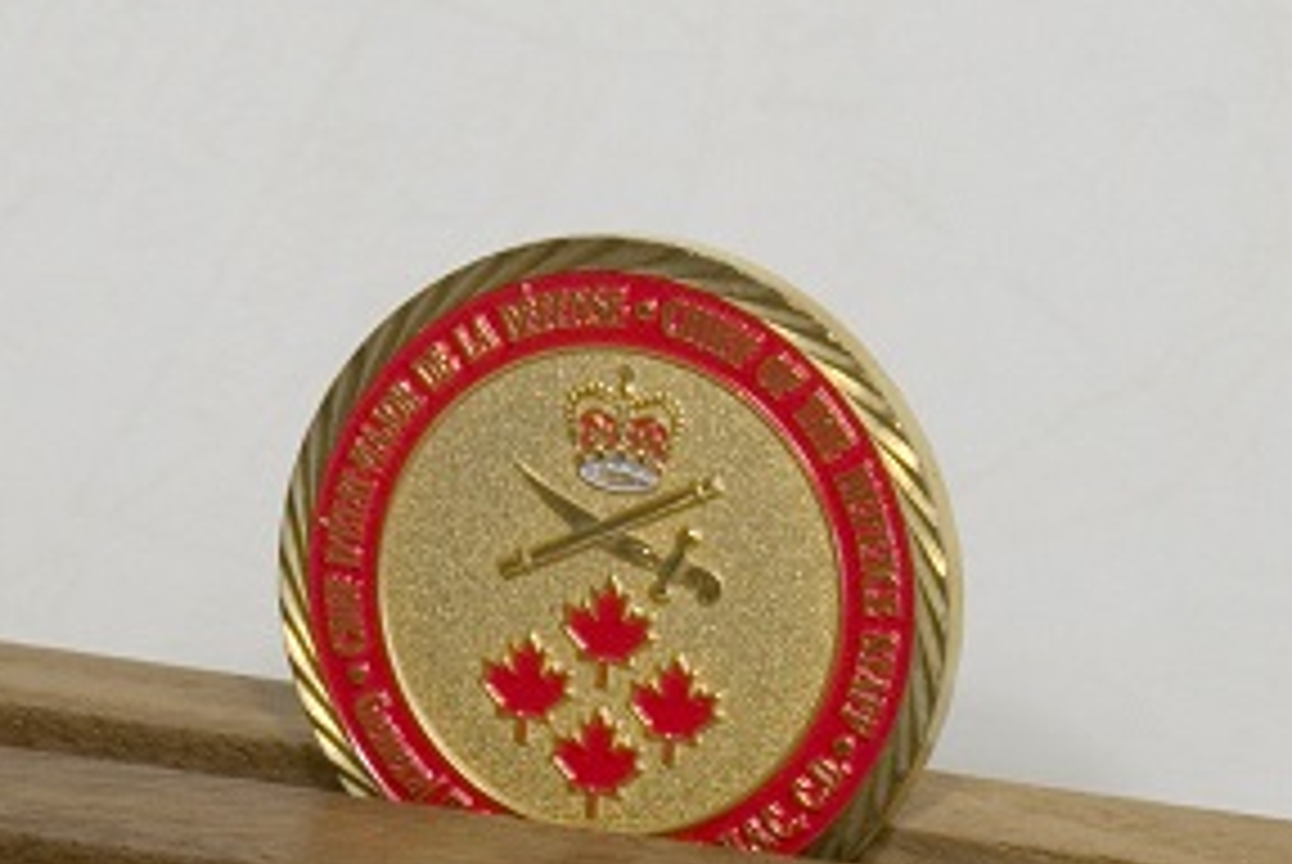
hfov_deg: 3.1
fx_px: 23912
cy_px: 1220
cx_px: 1040
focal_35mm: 666
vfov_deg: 2.1
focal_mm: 85
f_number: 16
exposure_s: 1/6
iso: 400
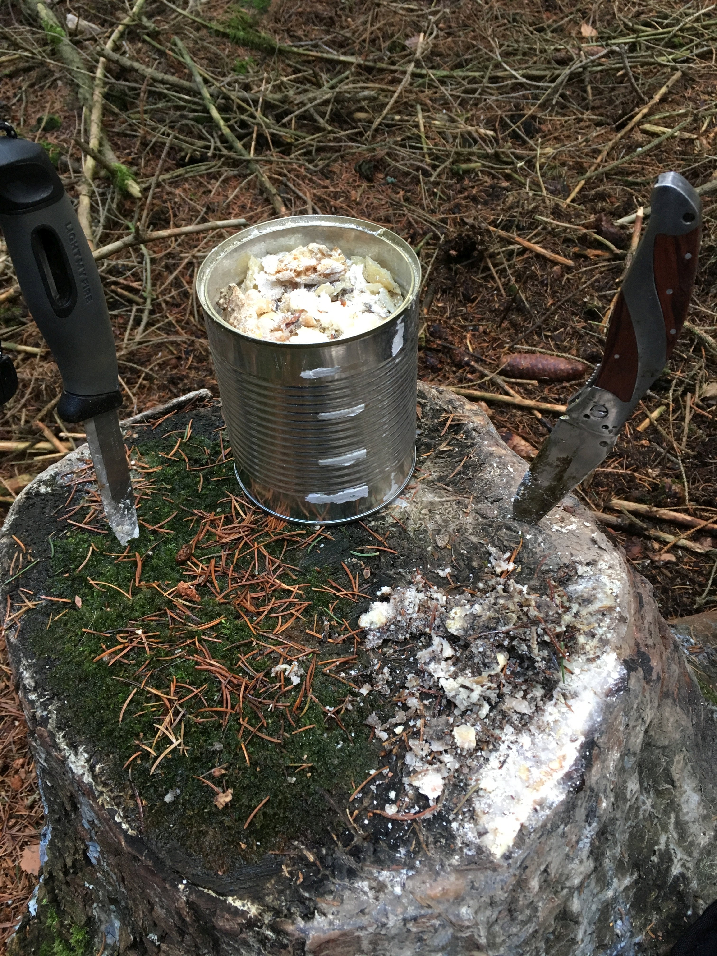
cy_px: 478
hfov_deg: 48.2
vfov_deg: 61.7
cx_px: 358
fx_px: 801
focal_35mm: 29
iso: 125
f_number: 2.2
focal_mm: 4.15
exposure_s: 1/33
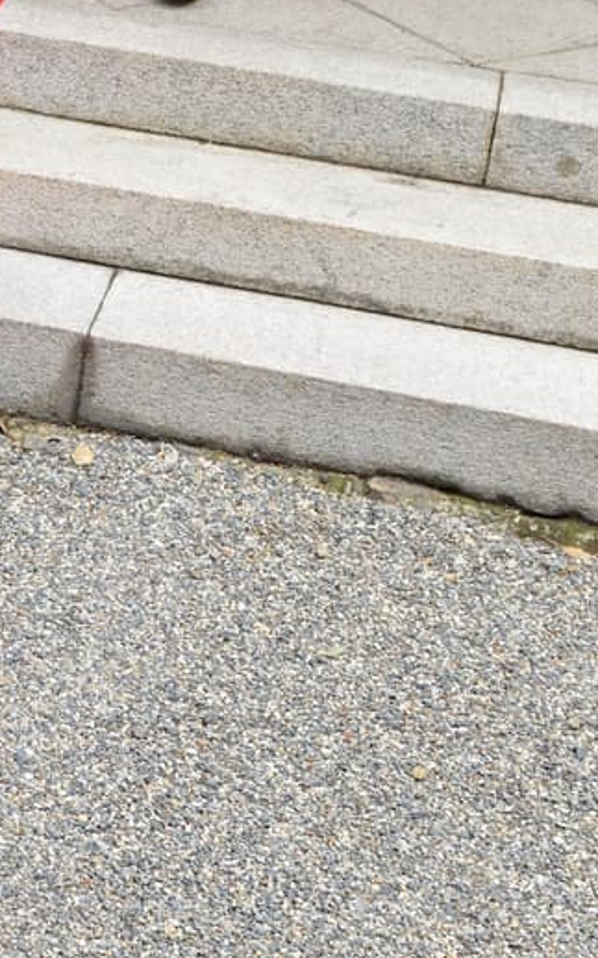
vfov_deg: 20.3
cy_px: 298
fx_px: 2660
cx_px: -576
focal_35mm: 102
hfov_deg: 11.6
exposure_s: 1/800
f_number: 5.6
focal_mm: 24
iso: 800
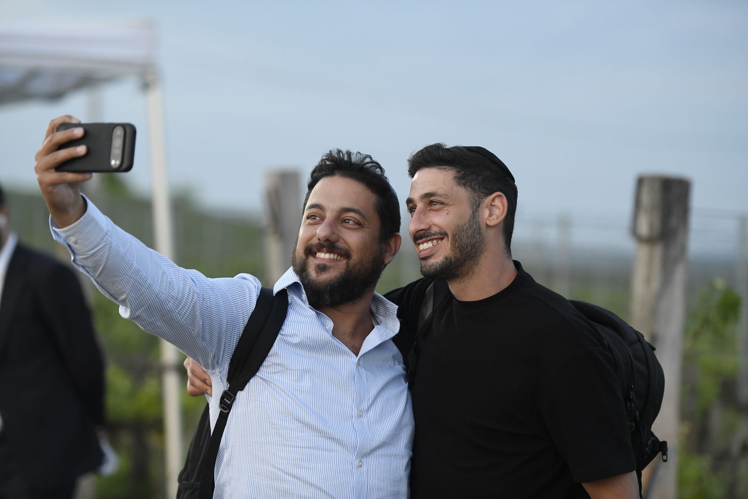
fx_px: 2597
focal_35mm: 125
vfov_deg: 11.0
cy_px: 250
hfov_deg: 16.4
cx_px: 374
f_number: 2.8
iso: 2500
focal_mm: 125
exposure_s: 1/250
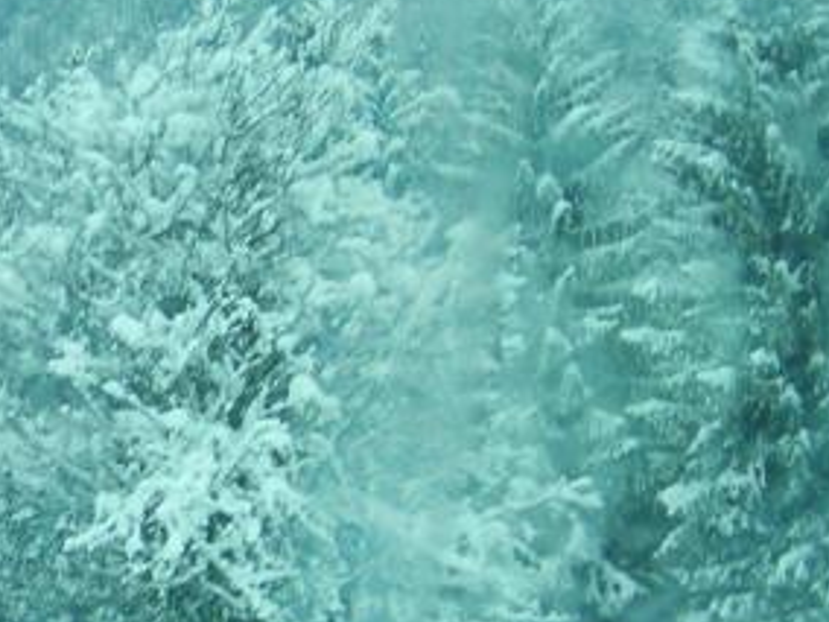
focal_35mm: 183
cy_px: 456
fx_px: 4383
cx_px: -23
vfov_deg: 8.1
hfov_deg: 10.7
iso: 50
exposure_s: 1/258
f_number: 3.9
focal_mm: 10.8
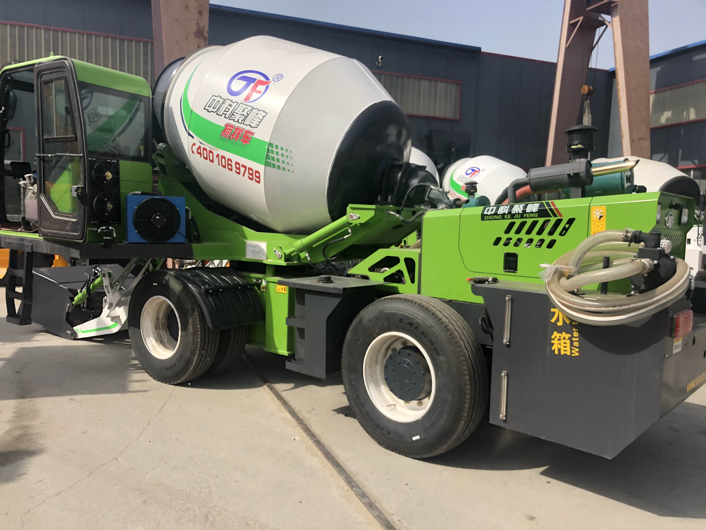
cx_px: 353
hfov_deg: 63.4
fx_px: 571
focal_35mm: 28
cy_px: 265
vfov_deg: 49.7
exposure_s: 1/1919
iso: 20
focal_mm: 4
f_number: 1.8
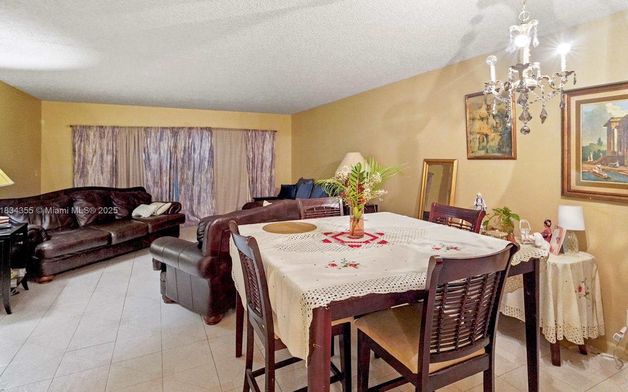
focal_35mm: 17
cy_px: 211
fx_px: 291
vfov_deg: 67.9
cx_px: 314
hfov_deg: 94.4
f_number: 5
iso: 6400
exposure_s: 1/30
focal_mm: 16
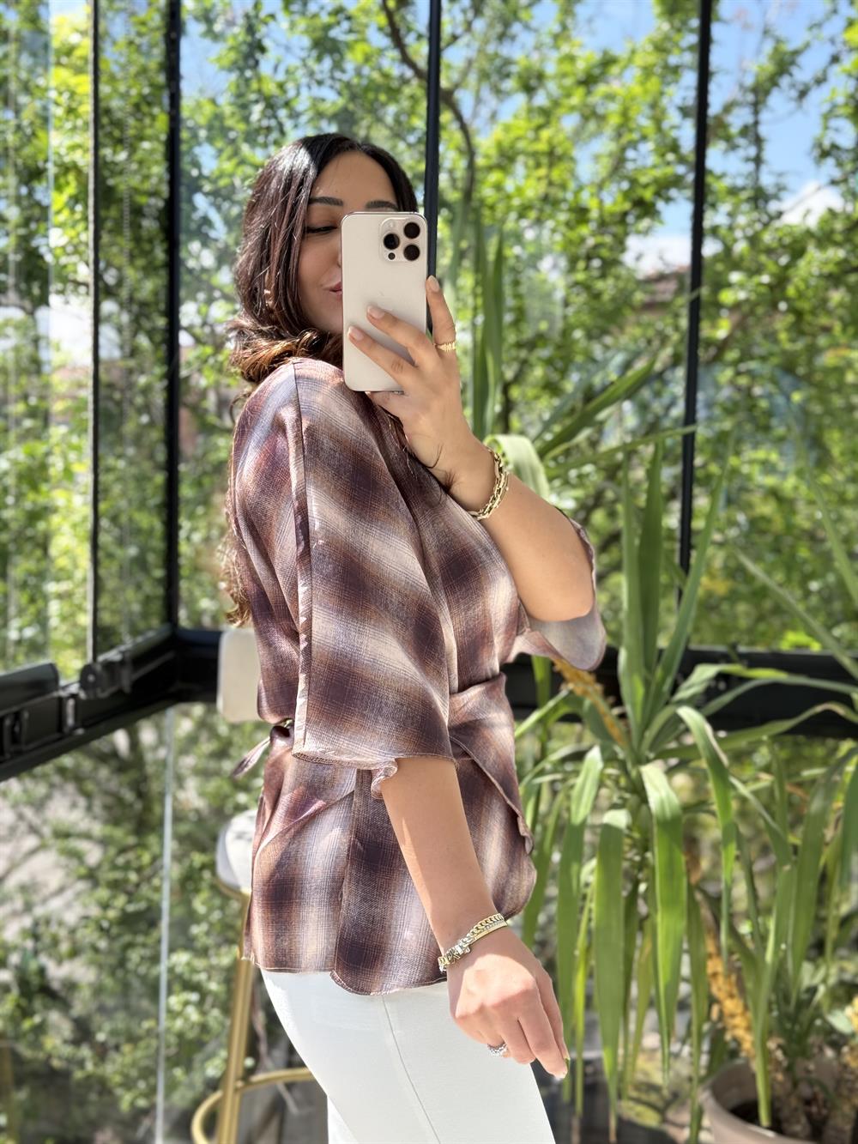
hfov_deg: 30.3
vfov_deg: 39.7
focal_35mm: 48
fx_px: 1586
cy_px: 572
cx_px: 429
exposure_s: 1/646
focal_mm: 6.76
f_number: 1.78
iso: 80
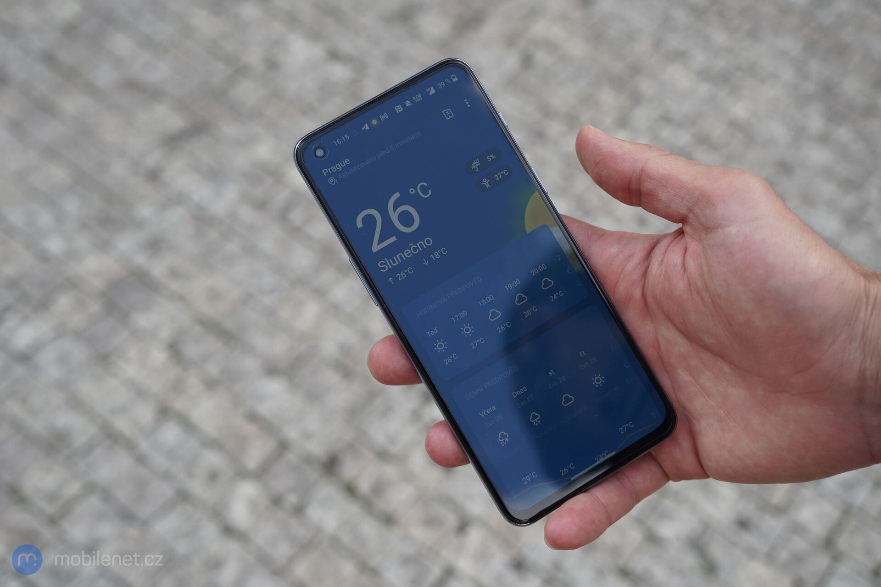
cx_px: 440
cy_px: 294
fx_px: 1199
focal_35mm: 49
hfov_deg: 40.3
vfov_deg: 27.5
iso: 200
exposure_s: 1/160
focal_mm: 49
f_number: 6.3
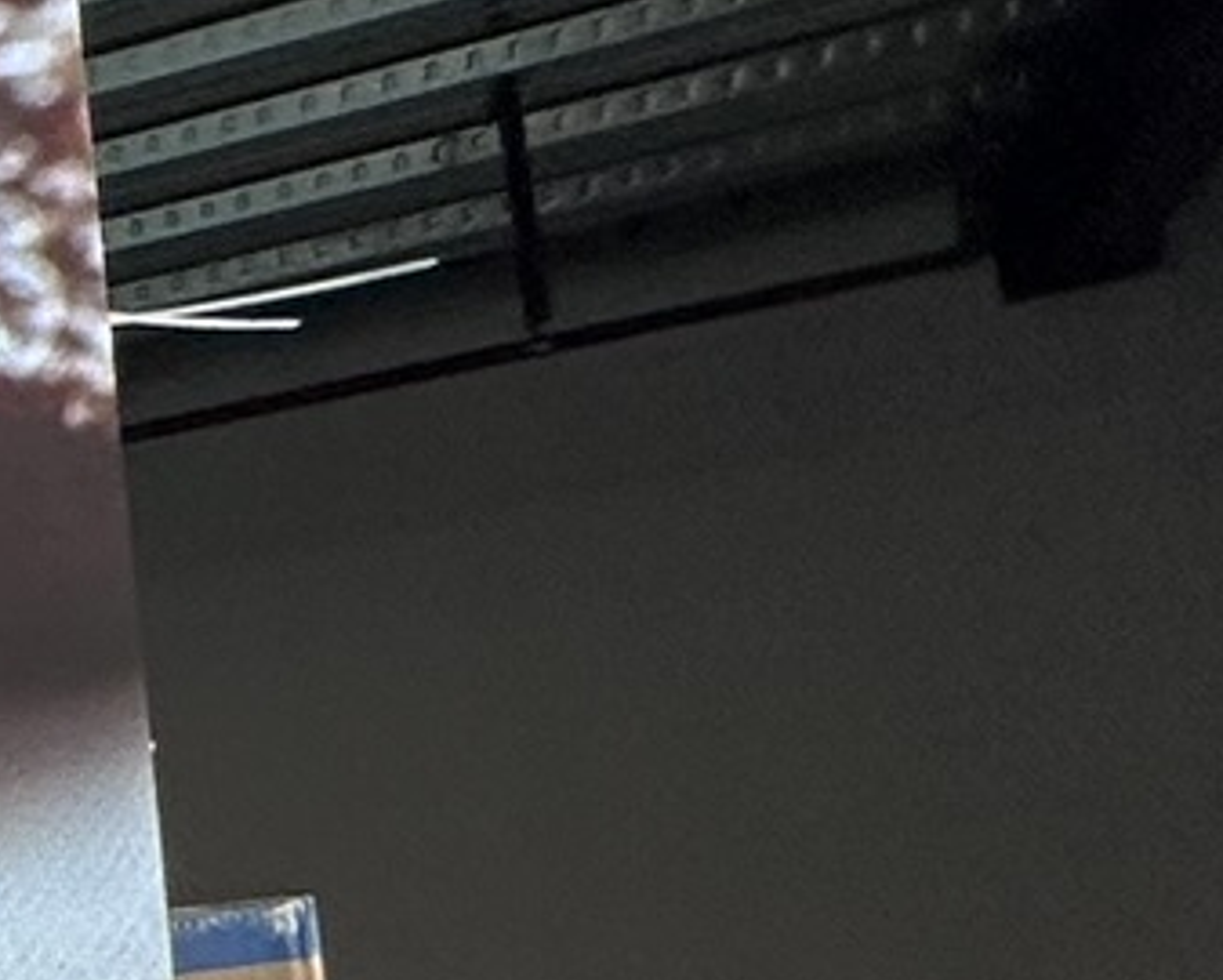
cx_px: -2304
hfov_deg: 12.1
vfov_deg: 16.6
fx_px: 3006
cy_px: 1528
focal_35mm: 83
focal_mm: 2.22
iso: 80
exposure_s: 1/99
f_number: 2.2
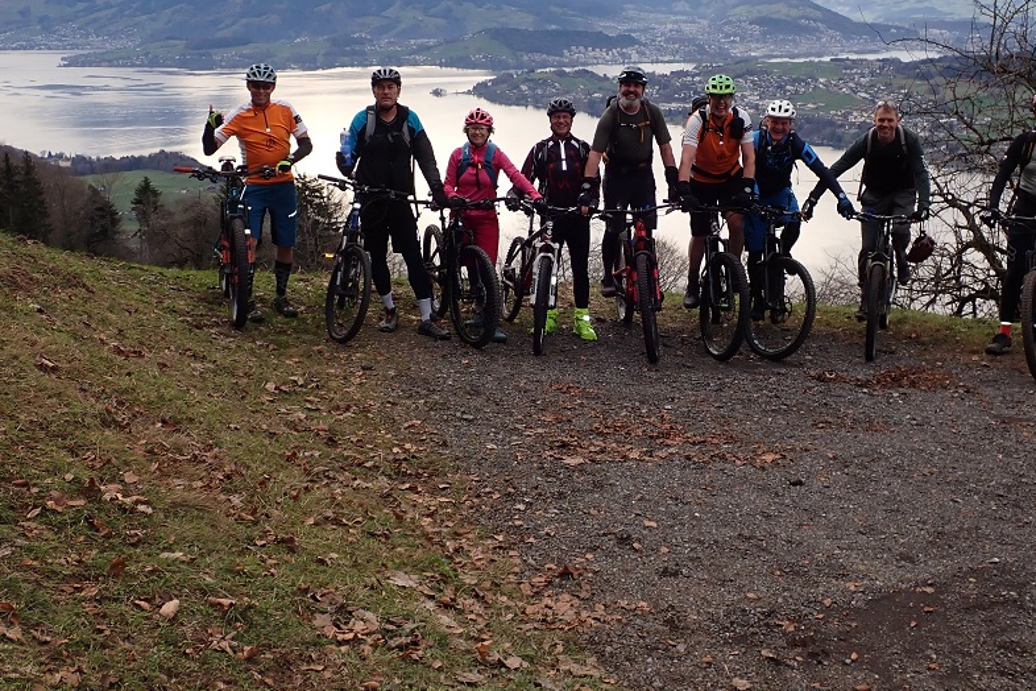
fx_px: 1381
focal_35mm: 48
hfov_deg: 41.0
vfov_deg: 27.8
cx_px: 592
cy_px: 207
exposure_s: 1/200
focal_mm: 6.37
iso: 100
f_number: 3.5
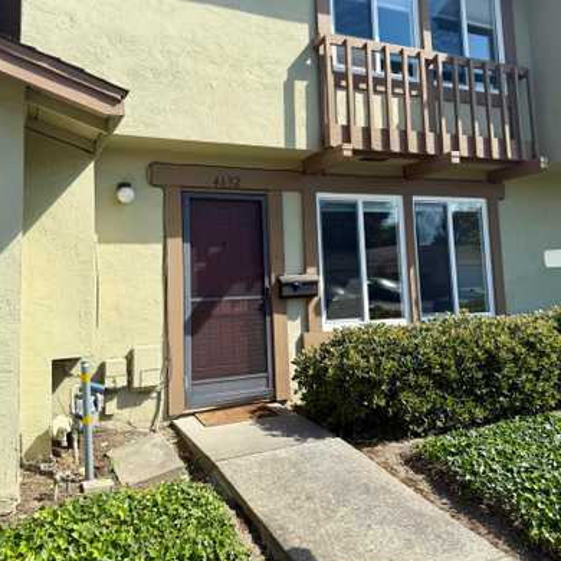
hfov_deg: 55.6
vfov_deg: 55.2
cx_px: 275
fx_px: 532
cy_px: 222
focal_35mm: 29
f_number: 1.78
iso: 80
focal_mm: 6.76
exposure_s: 1/3425
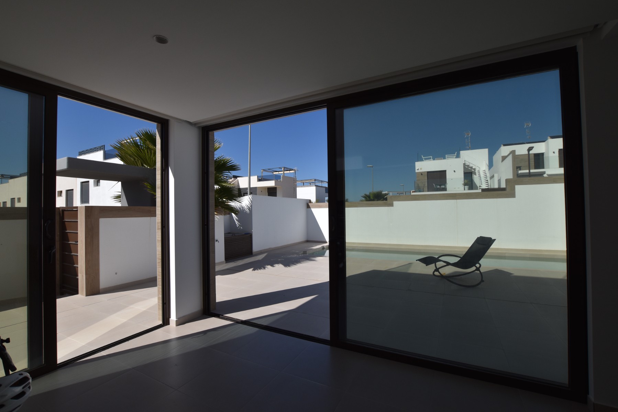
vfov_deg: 77.4
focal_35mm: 15
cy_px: 206
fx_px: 258
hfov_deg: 100.4
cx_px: 309
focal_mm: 10
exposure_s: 1/800
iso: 200
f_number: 9
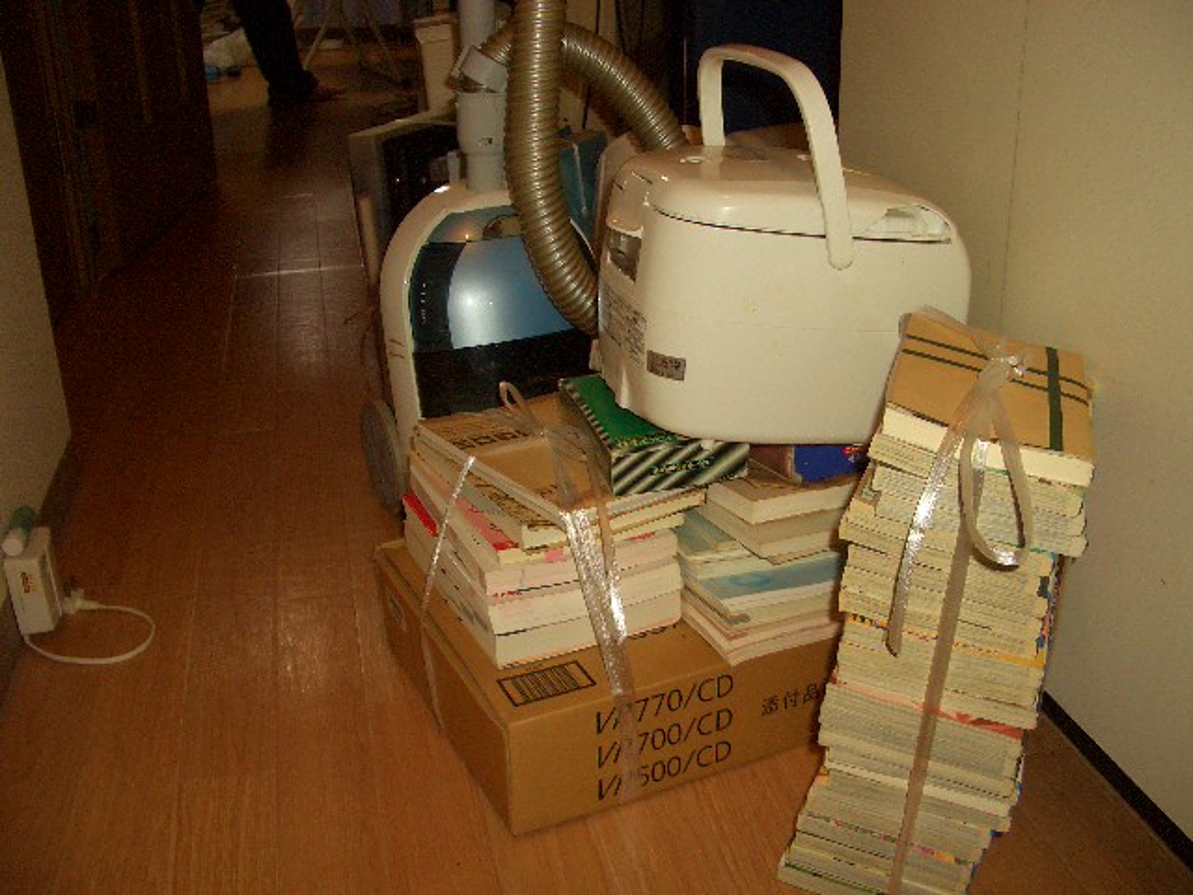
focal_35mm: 35
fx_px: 1206
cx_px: 596
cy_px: 448
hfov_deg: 52.6
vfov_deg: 40.7
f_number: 2.6
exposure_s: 1/60
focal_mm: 5.8
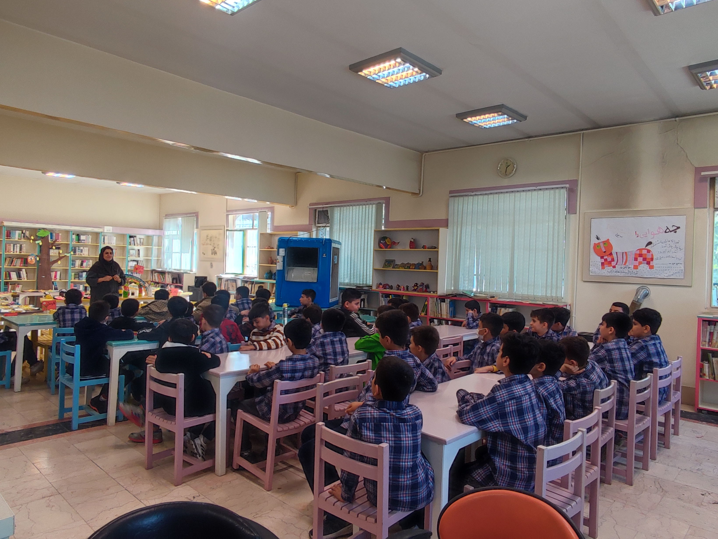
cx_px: 359
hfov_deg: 73.9
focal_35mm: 23
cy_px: 270
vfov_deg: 58.9
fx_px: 477
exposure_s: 1/50
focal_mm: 1.65
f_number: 2.2
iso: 108
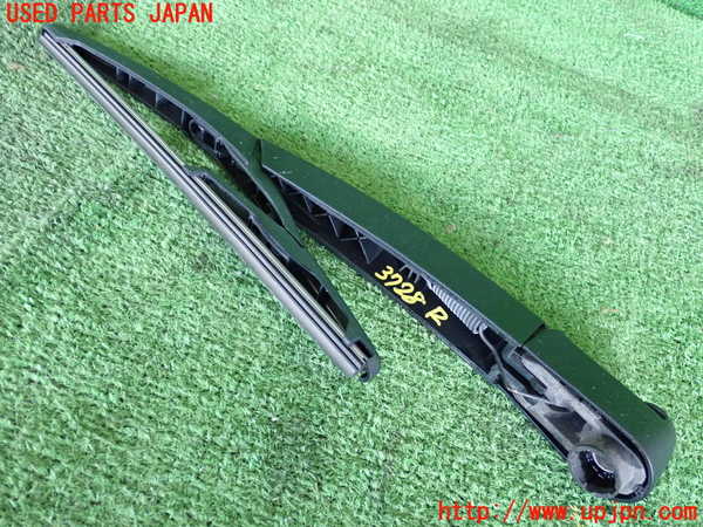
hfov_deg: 49.0
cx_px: 352
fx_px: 772
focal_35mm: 38
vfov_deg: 37.7
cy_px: 264
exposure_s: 1/125
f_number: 2.7
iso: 640
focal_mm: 6.83
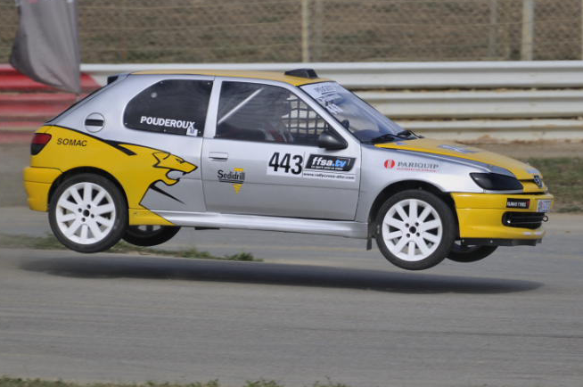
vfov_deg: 2.0
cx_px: 361
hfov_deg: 3.0
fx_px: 11125
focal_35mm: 688
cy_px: 184
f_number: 5.6
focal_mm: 300
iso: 200
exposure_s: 1/1000
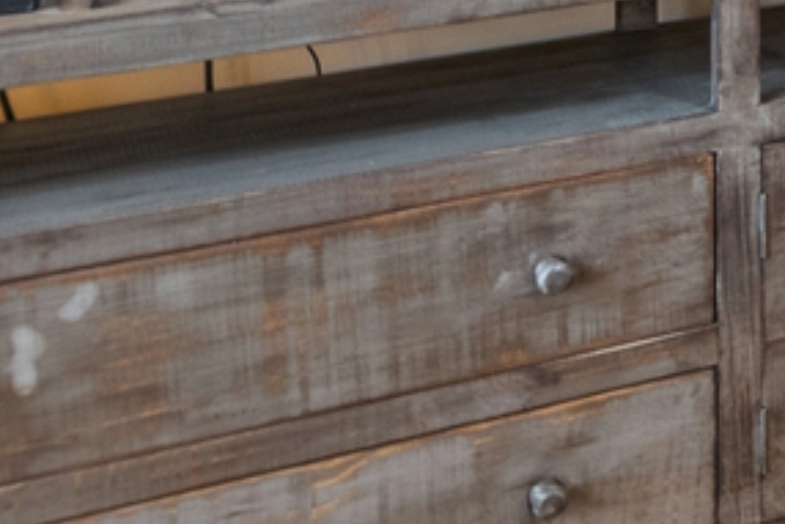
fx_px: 2225
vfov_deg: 11.9
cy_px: -532
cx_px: 1847
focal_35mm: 102
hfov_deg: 14.2
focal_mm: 12
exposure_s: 1/13
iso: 250
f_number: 8
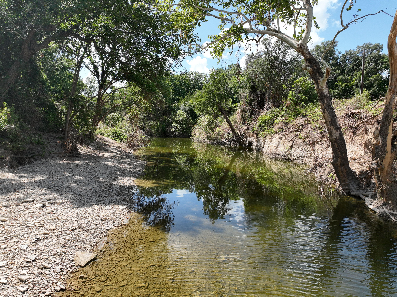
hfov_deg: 71.6
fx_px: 275
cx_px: 198
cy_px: 148
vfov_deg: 56.8
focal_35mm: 24
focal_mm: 12.29
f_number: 2.8
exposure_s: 1/100
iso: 150
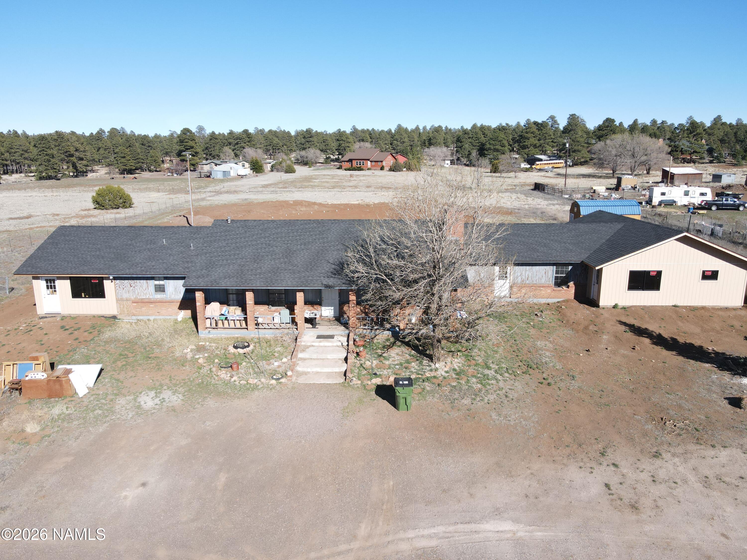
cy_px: 280
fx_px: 518
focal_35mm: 24
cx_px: 374
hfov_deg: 71.6
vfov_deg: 56.8
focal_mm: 4.5
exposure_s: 1/500
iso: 110
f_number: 2.8
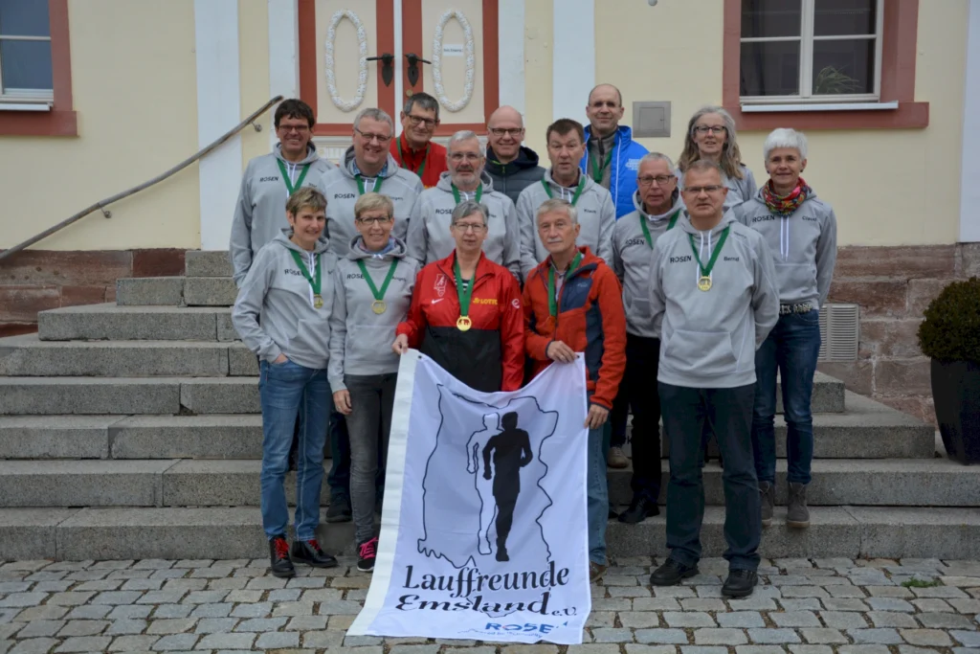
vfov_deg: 28.1
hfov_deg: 41.1
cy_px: 327
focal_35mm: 48
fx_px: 1307
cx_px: 490
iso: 720
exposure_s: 1/1000
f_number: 4.2
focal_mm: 32
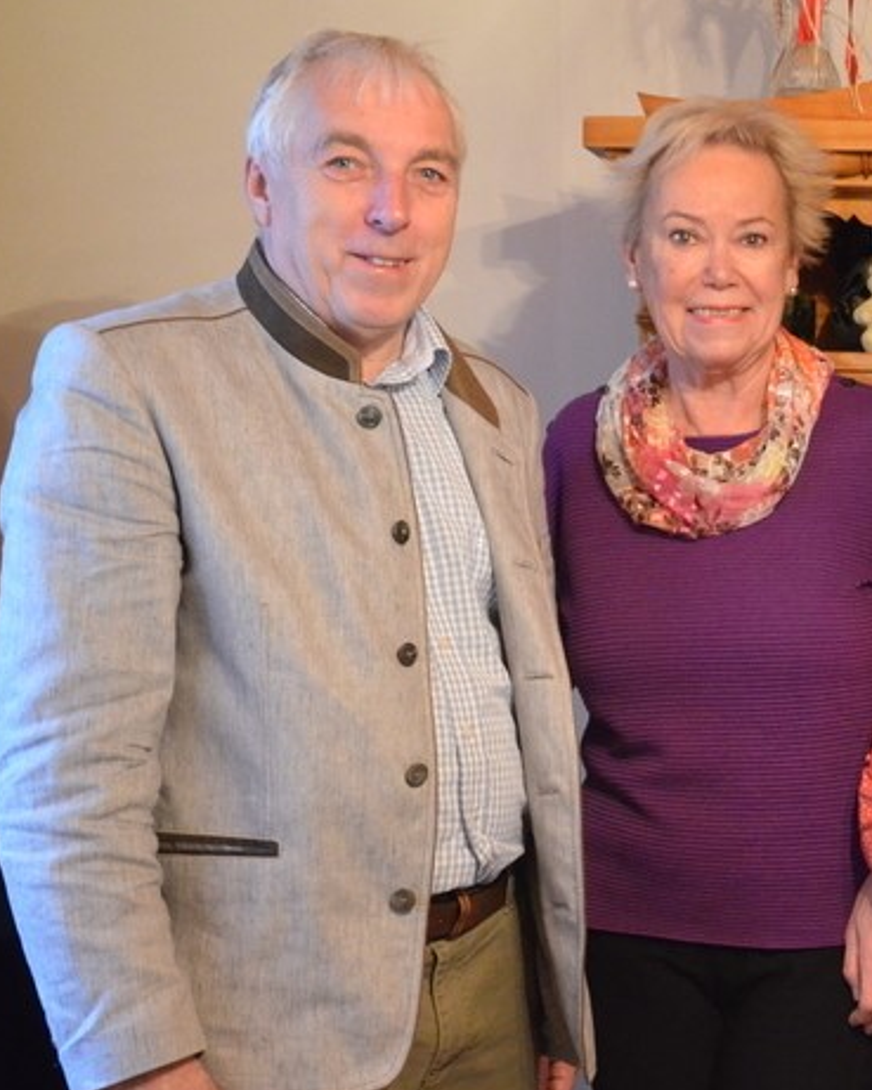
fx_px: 2517
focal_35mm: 78
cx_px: 1139
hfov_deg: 18.3
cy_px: 643
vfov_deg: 24.4
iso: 3200
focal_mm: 25
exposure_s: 1/15
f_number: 4
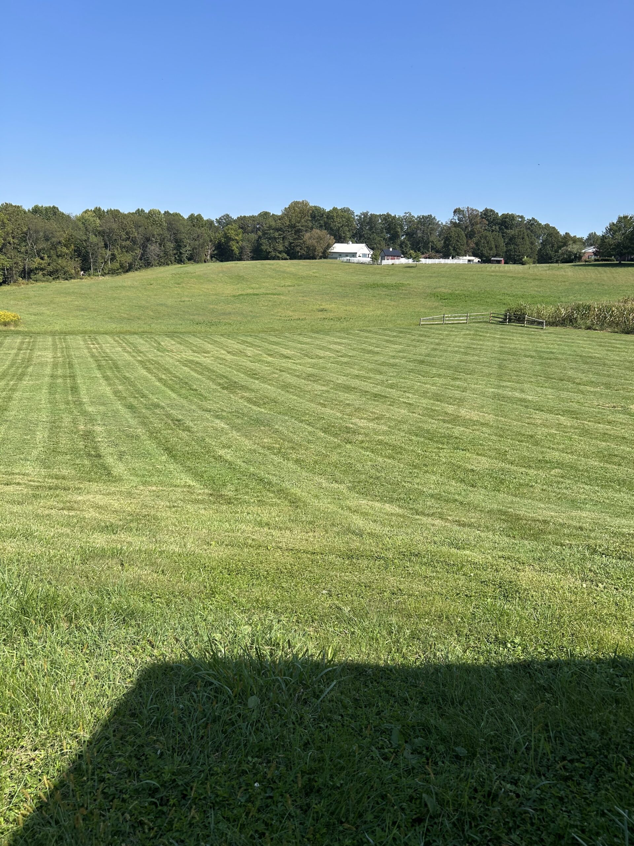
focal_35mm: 26
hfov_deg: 53.1
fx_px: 635
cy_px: 423
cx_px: 317
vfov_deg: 67.3
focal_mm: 5.7
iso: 50
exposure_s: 1/3165
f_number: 1.5
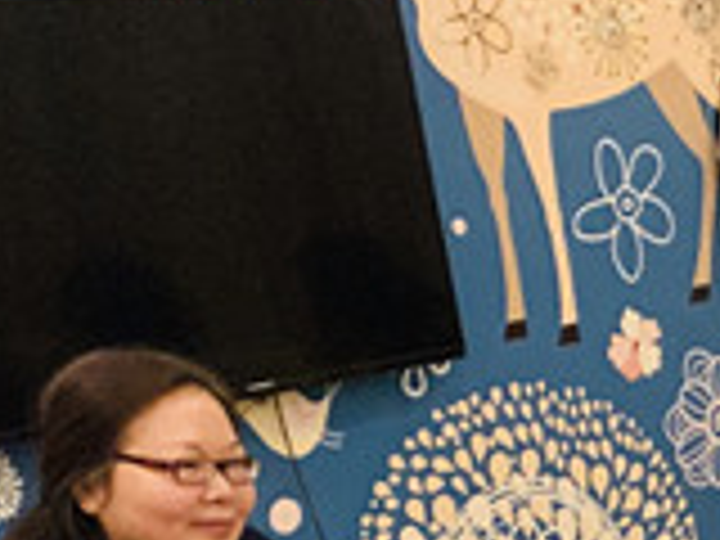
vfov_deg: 12.0
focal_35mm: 114
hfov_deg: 14.1
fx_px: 2371
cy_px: 970
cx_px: 1512
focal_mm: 4.25
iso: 320
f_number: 1.8
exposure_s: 1/50
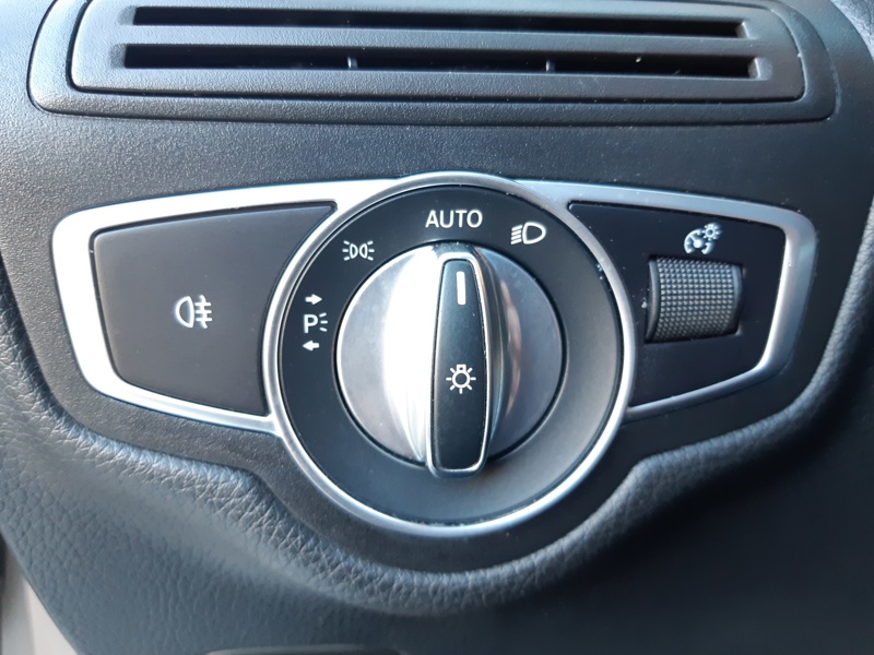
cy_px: 328
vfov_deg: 53.1
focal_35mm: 26
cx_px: 437
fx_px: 656
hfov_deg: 67.3
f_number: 1.7
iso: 200
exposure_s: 1/50
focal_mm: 3.92
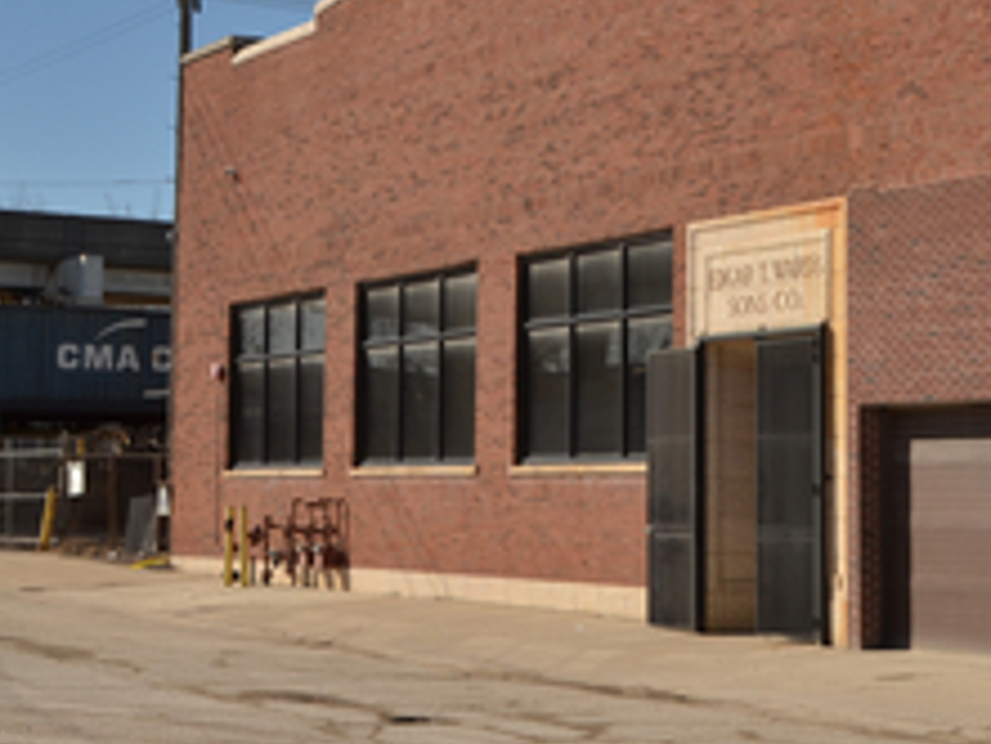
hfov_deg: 25.5
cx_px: 812
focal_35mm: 75
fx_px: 2148
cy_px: 170
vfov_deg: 19.5
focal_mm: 24
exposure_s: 1/1600
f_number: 6.3
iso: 200
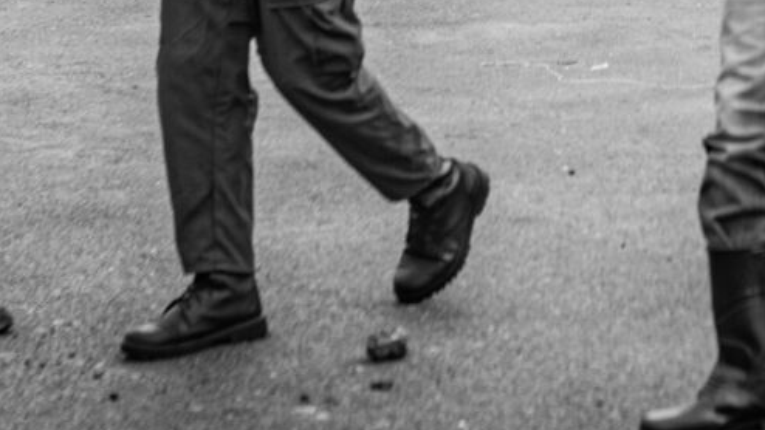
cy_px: -445
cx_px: 878
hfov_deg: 11.2
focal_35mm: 190
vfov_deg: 6.2
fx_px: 3855
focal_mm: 35
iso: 320
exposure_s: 1/640
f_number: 4
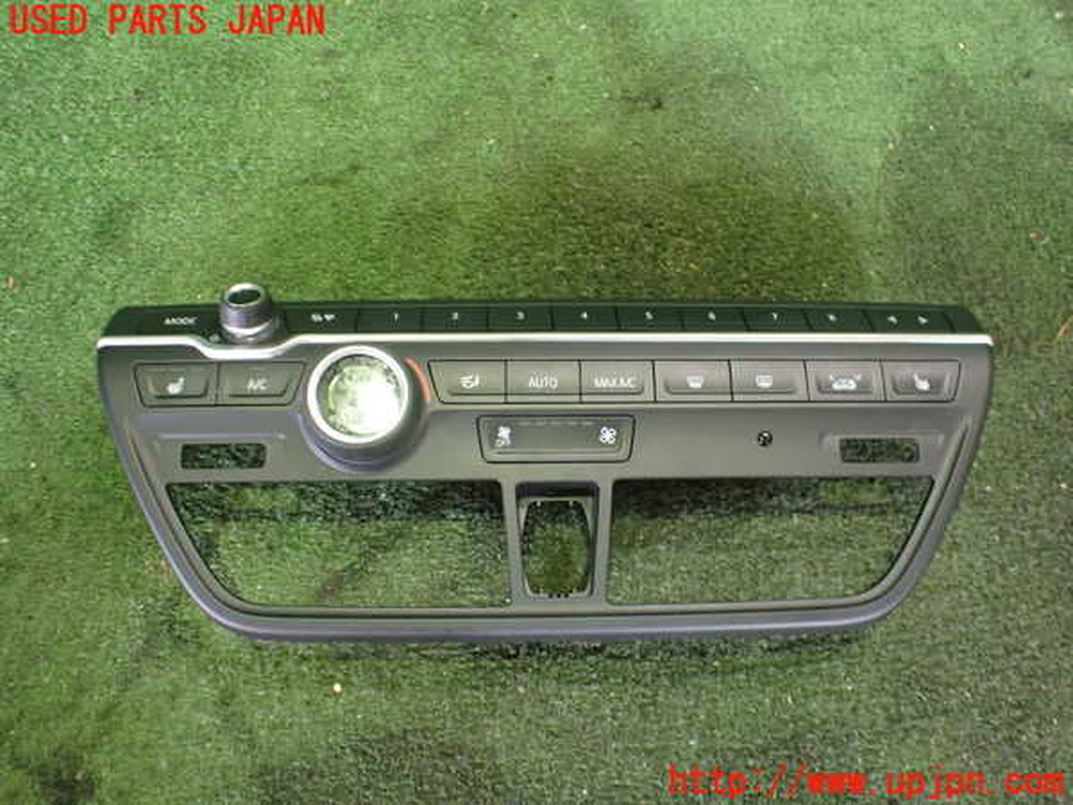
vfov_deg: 46.8
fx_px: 930
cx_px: 536
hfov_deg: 60.0
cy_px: 402
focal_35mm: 30
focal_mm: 5.4
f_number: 2.3
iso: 800
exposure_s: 1/30
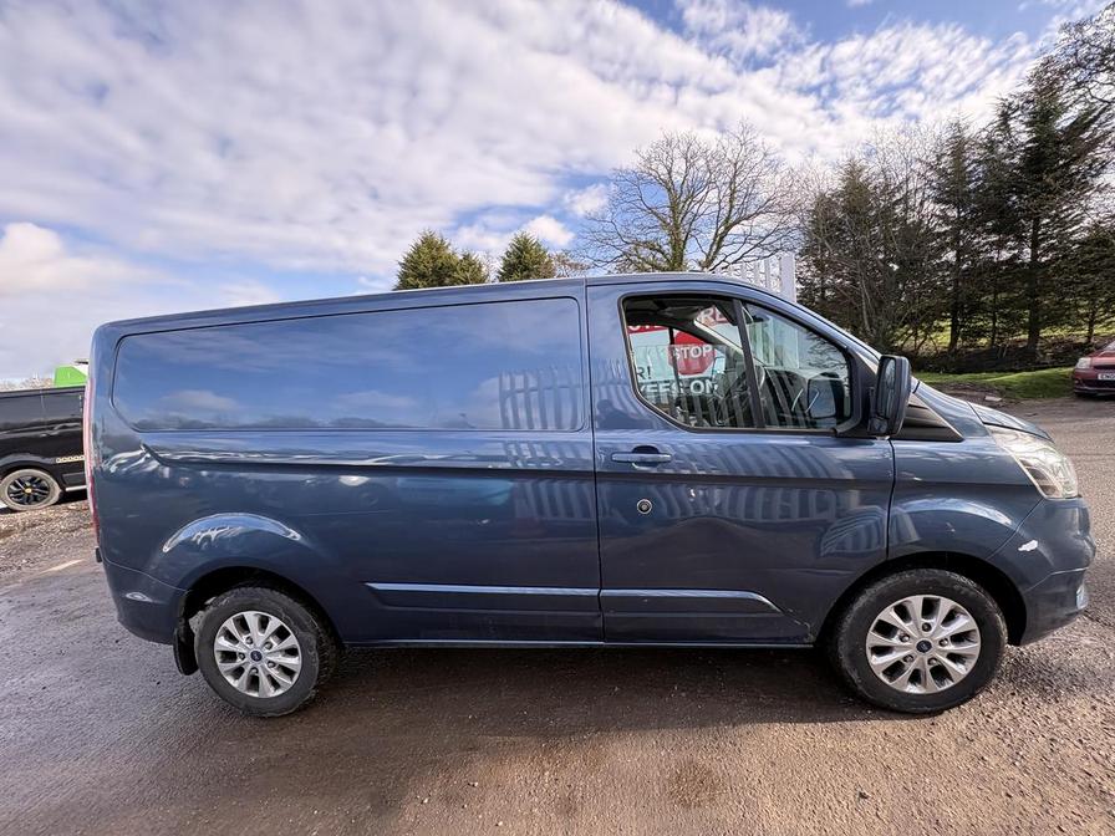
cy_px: 418
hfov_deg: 102.1
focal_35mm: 14
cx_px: 558
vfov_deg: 85.7
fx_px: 451
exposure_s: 1/386
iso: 64
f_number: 2.2
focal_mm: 2.22
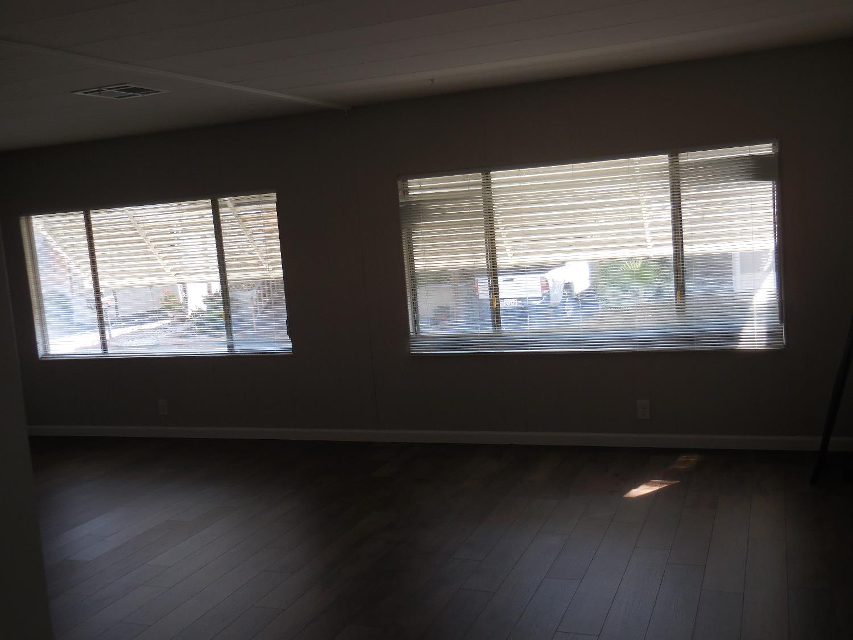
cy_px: 320
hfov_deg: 55.4
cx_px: 426
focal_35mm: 33
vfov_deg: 42.9
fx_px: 813
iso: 125
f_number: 3.7
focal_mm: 5.9
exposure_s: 1/100
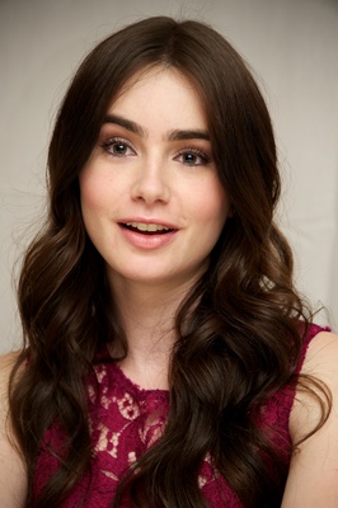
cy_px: 254
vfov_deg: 9.0
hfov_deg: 6.0
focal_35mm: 230
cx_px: 169
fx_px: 3245
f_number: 5.6
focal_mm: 230
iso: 400
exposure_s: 1/80
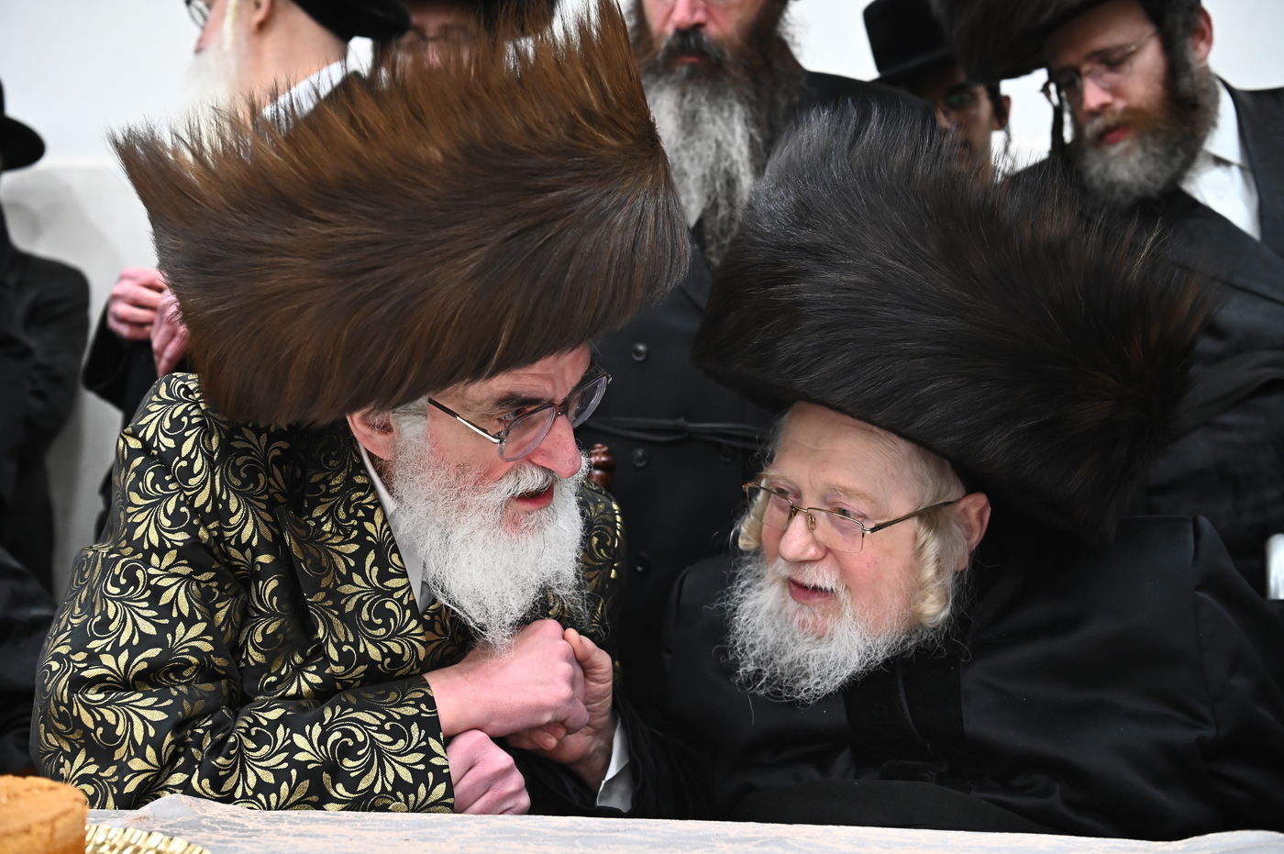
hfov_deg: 42.8
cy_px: 427
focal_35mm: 46
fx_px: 1639
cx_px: 642
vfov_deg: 29.2
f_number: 4.5
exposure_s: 1/200
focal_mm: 46
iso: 2500
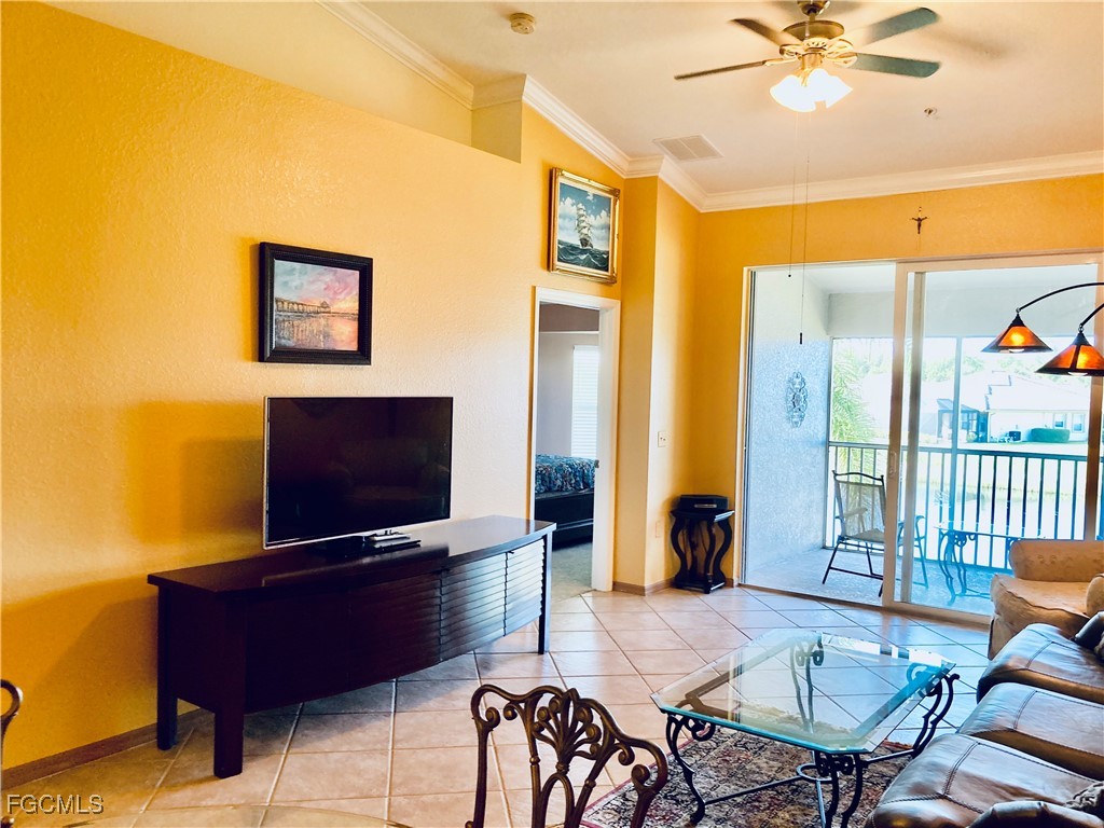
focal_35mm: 28
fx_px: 893
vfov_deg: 49.7
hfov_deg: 63.4
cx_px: 552
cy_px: 414
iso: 100
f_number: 1.8
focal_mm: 3.99
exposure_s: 1/60
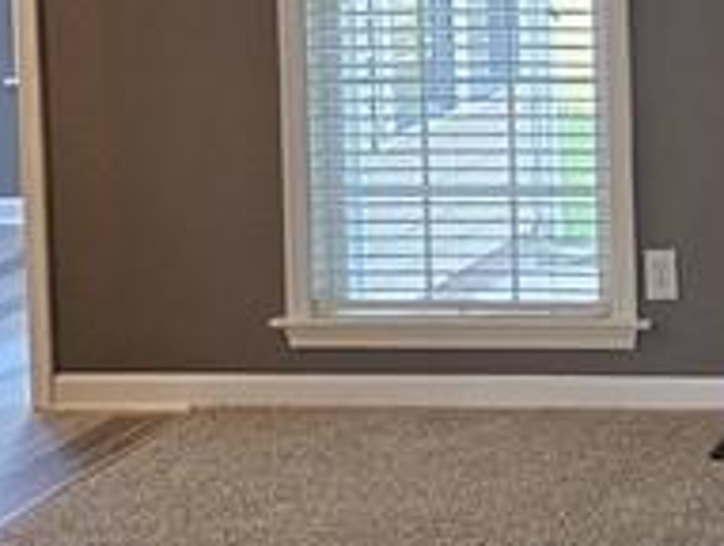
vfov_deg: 12.0
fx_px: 2577
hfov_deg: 15.5
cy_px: -4
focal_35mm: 123
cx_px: 823
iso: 250
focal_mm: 5.4
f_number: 1.8
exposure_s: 1/120
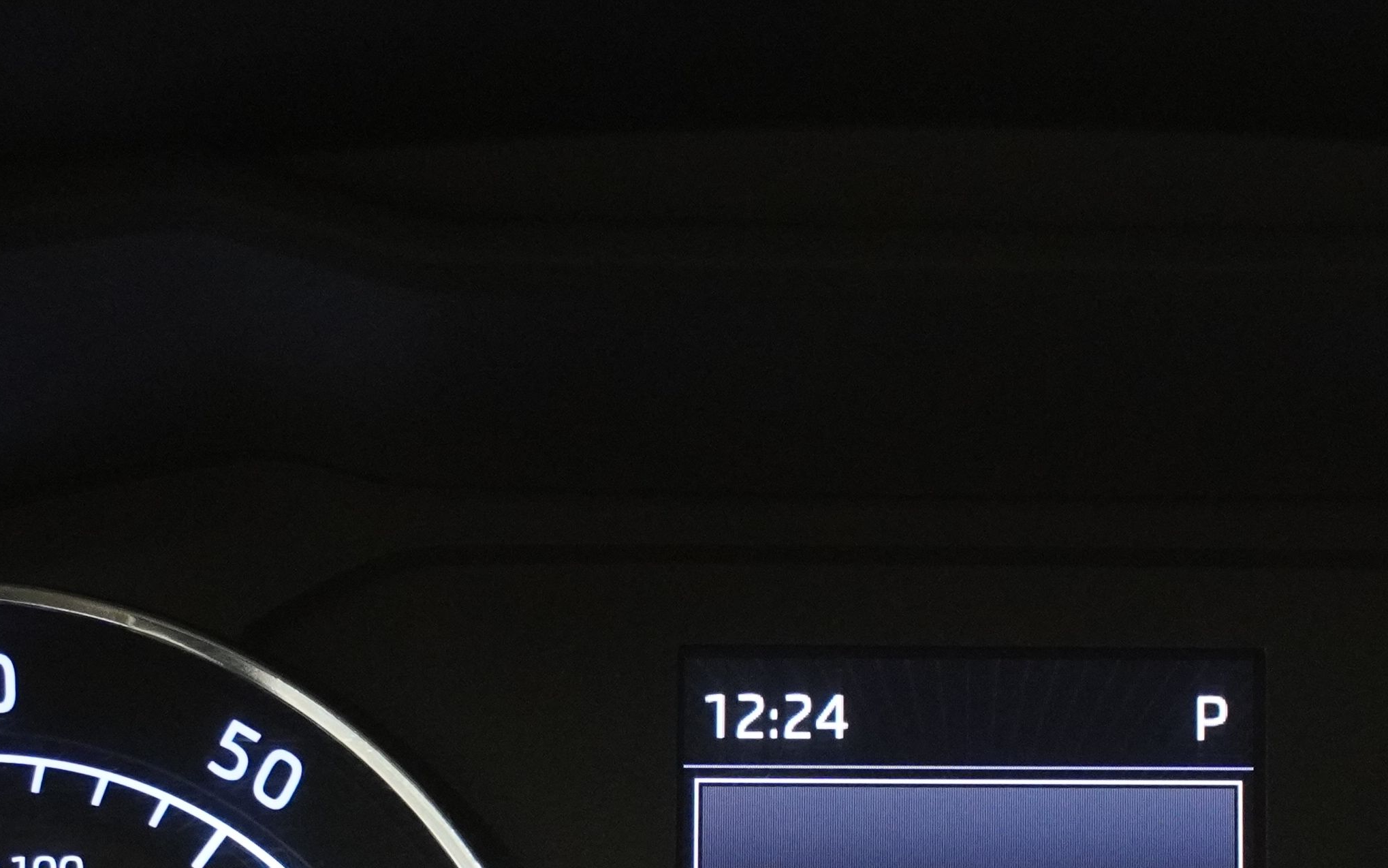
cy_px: 1173
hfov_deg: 17.1
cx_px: 957
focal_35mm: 122
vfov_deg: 10.5
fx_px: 4596
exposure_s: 1/50
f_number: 4.5
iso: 2500
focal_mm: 27
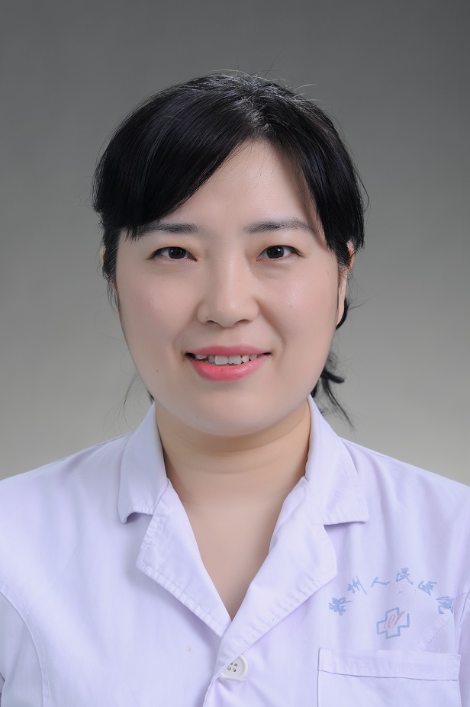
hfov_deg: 10.7
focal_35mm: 128
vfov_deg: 16.1
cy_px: 354
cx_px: 235
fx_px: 2502
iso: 160
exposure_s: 1/125
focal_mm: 85
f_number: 5.6
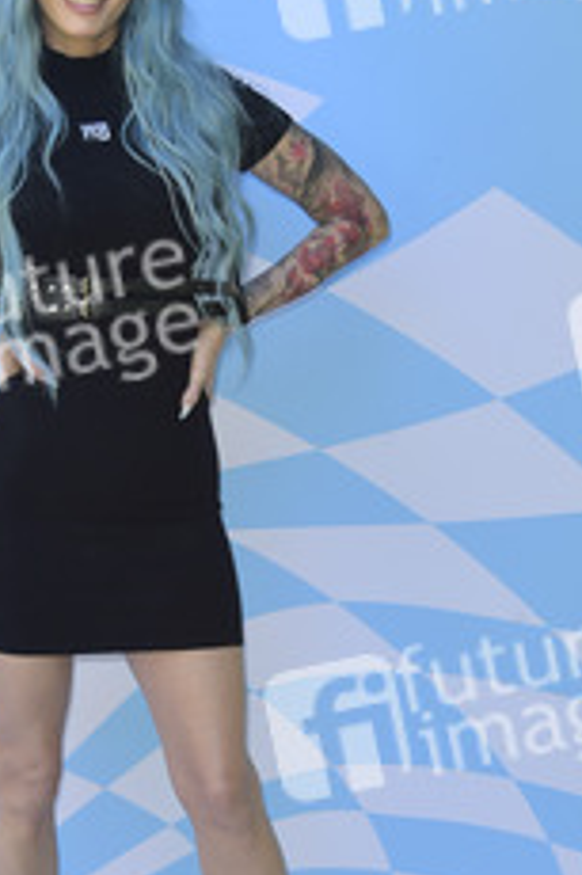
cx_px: 116
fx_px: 2623
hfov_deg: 12.6
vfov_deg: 18.9
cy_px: 521
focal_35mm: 108
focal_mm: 62
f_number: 6.3
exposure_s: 1/250
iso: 320
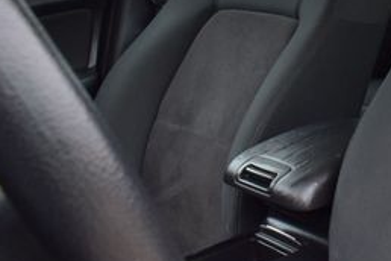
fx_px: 728
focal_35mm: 67
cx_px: 449
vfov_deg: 19.5
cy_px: -26
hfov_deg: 27.1
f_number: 9
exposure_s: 1/125
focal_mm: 18
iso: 400
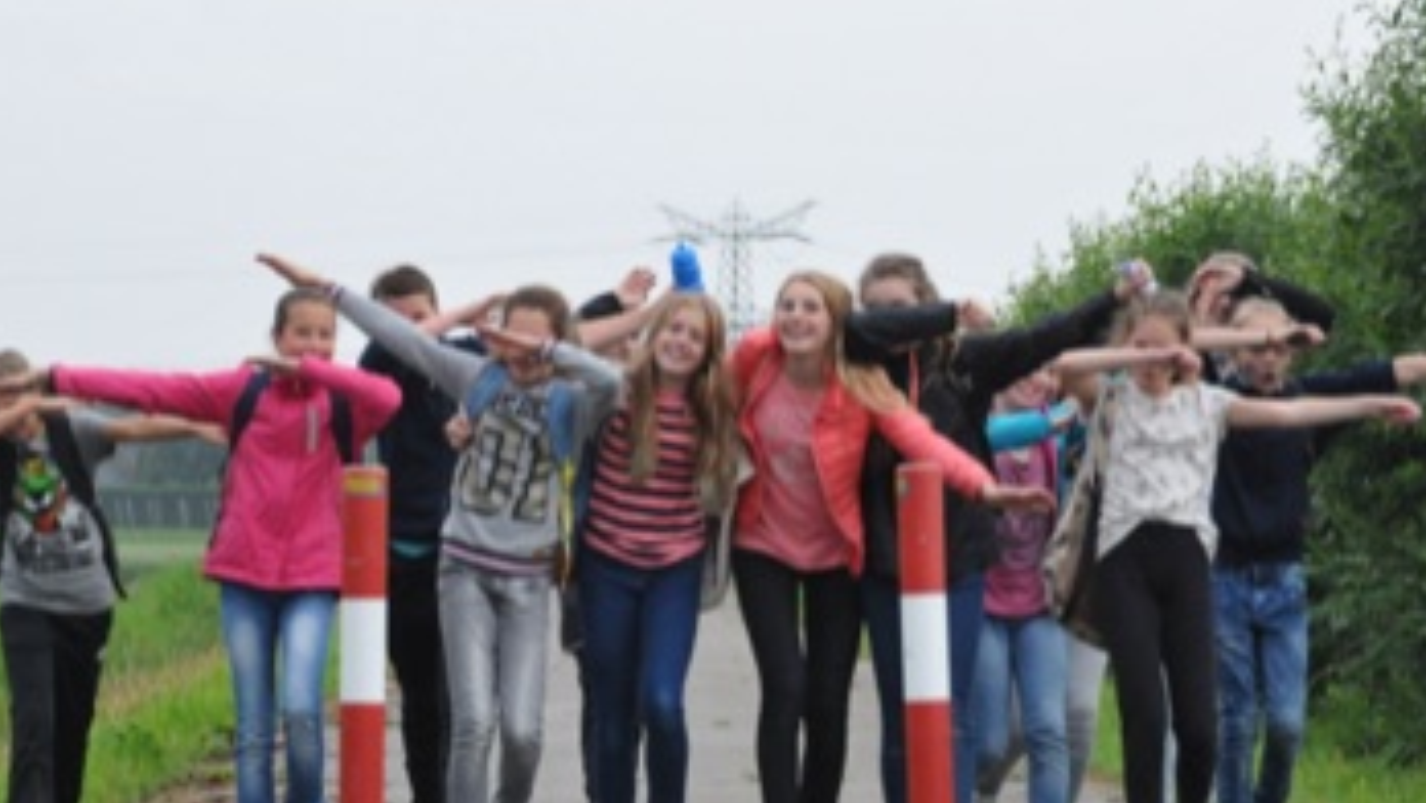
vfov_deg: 5.6
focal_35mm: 216
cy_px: 502
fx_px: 8170
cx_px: 697
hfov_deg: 10.0
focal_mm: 120
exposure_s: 1/400
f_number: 10
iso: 2000
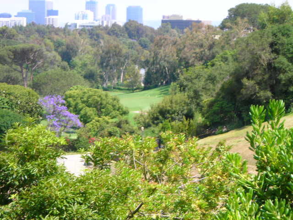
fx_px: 982
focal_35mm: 116
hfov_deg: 17.0
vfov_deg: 12.8
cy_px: 110
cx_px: 146
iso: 50
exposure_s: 1/118
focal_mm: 19.2
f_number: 5.3
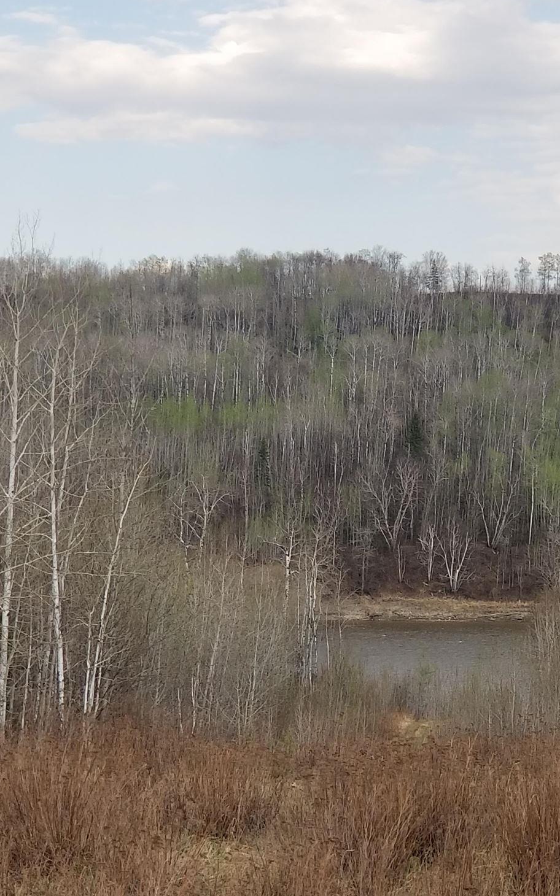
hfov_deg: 14.9
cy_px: 595
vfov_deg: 23.7
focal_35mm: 87
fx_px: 2125
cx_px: 432
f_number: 2.4
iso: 25
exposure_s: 1/347
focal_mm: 6
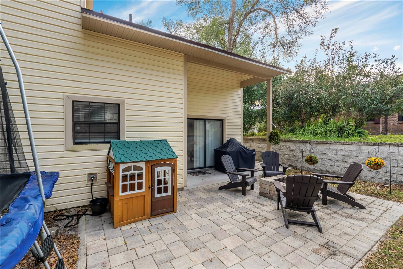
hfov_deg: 95.0
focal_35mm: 16
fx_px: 185
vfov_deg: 72.0
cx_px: 202
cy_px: 134
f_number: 9
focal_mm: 11
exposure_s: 1/500
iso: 250
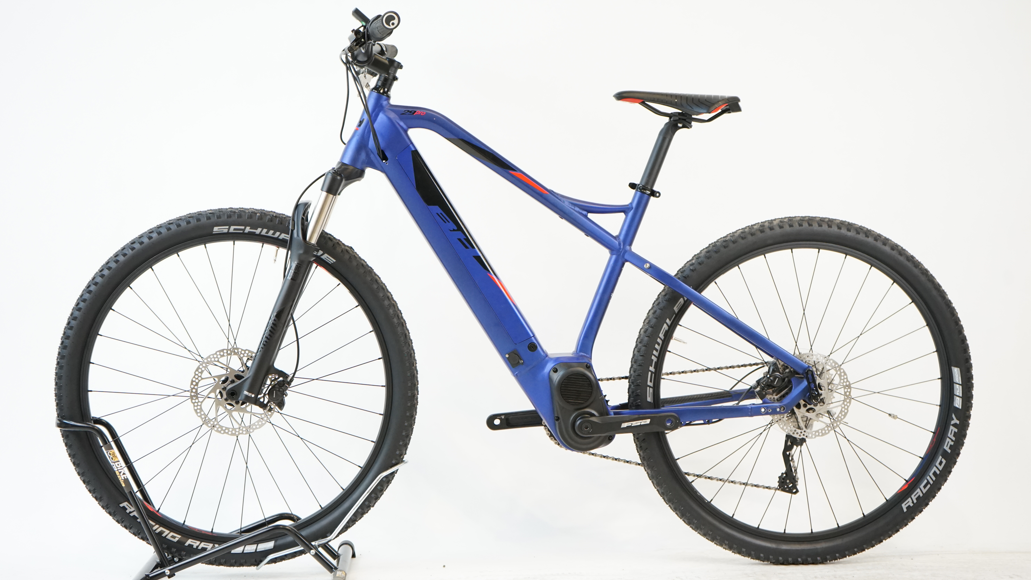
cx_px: 515
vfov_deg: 21.8
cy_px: 292
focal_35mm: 55
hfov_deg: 37.8
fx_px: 1504
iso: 2000
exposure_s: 1/200
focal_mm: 52
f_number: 5.6
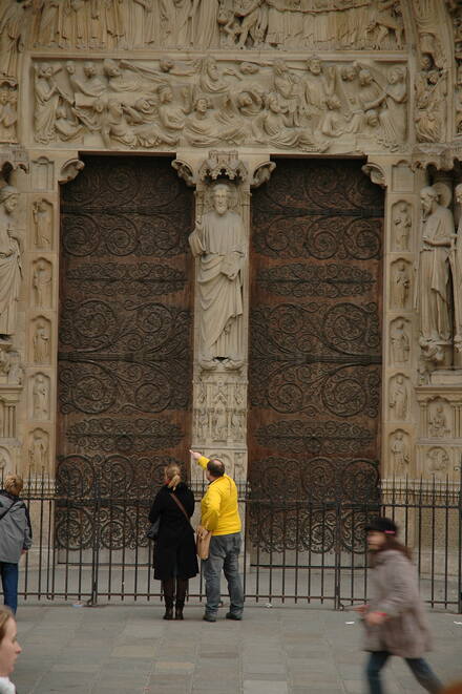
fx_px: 2023
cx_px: 231
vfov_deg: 19.5
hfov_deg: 13.0
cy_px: 347
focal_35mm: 105
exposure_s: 1/60
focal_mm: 70
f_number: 4.5
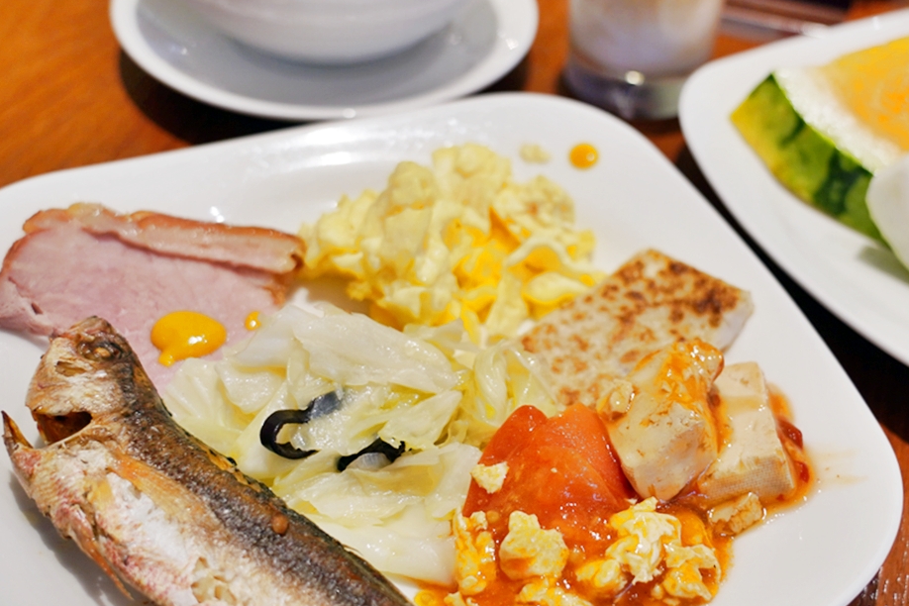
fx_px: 1161
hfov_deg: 42.3
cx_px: 586
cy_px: 330
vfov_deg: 29.2
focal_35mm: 46
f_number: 4
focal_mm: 33
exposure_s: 1/60
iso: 400
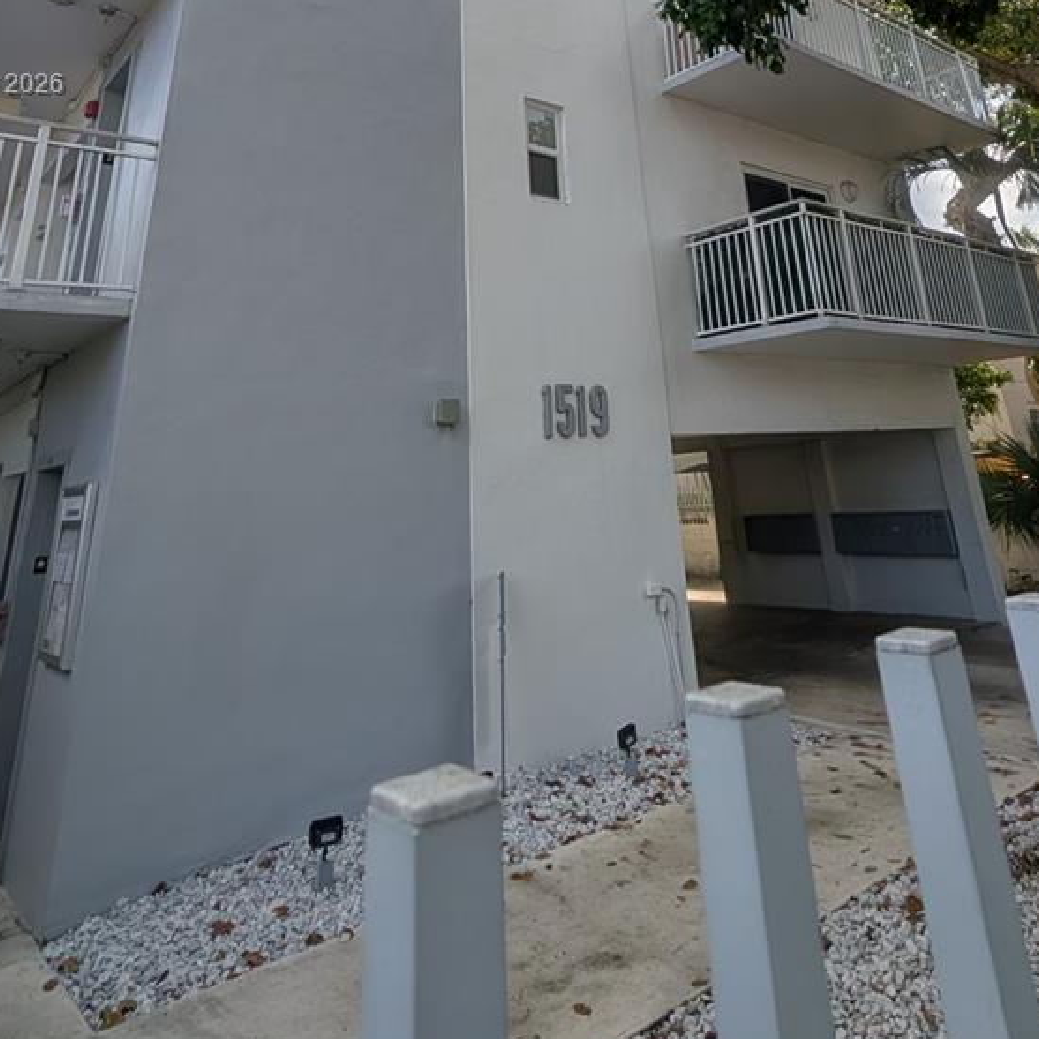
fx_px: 781
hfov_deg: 67.1
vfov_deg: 57.0
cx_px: 564
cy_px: 86
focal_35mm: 23
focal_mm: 2.02
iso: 56
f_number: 1.7
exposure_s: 1/3906
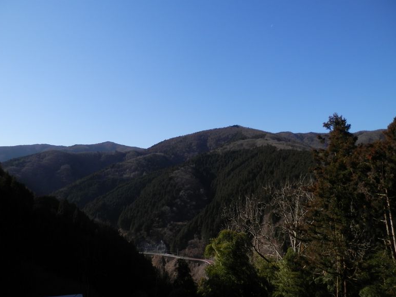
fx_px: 297
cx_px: 193
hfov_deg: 67.3
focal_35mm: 26
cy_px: 143
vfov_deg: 53.1
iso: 80
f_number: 8.7
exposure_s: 1/160
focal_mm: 4.5
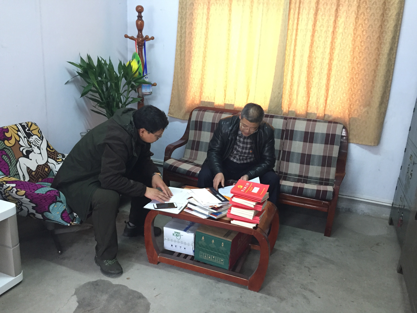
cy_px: 156
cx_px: 208
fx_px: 349
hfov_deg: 61.7
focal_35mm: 29
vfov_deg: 48.2
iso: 250
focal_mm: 4.15
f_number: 2.2
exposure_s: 1/20
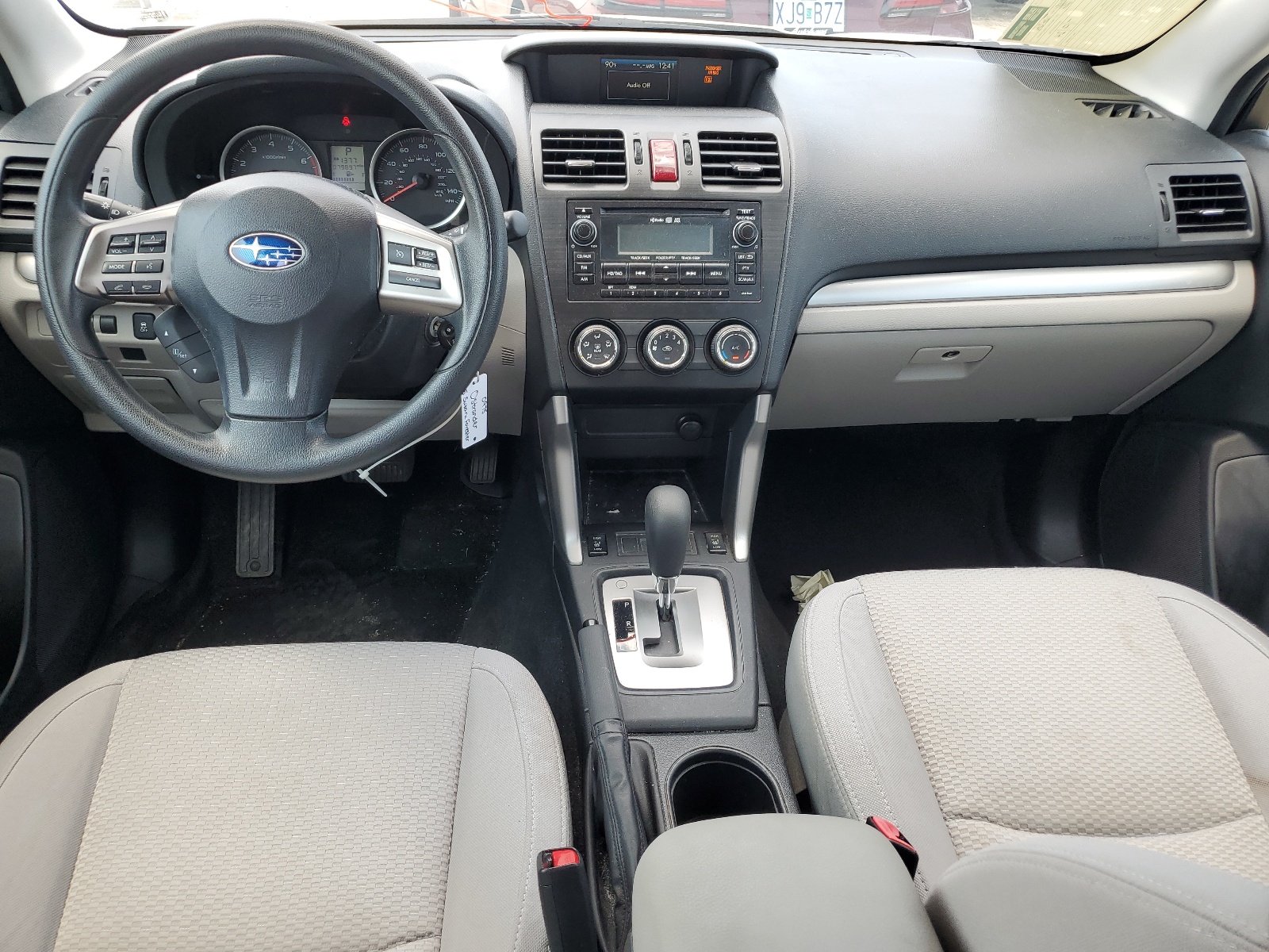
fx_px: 953
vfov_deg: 53.1
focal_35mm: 26
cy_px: 476
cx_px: 634
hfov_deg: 67.3
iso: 50
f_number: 1.5
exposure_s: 1/204
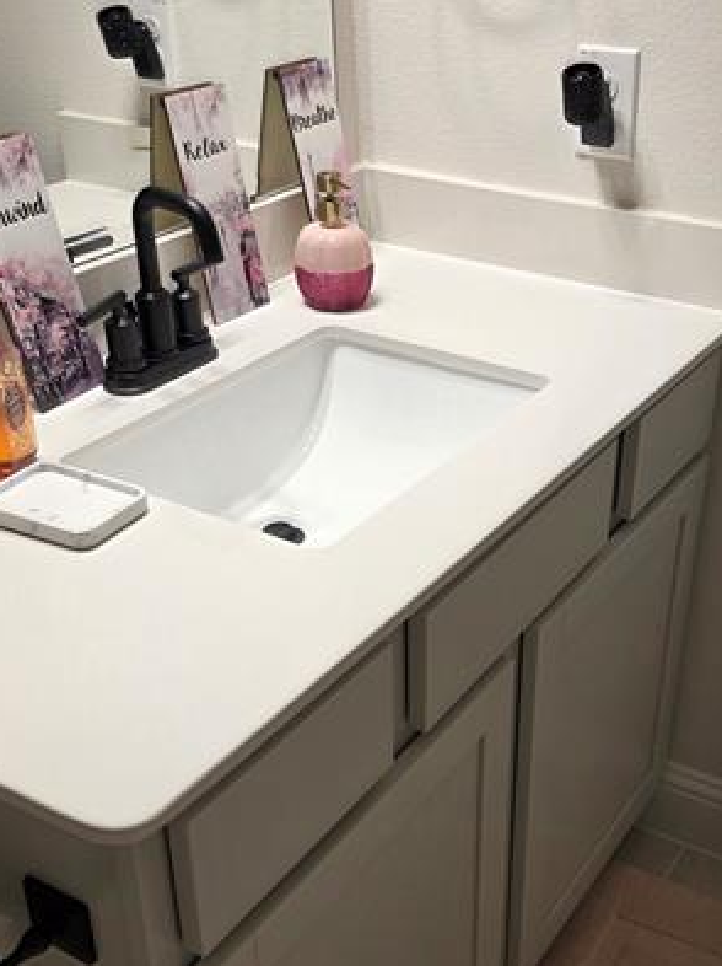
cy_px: 624
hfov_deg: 31.8
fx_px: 1253
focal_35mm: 45
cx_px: 496
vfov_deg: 41.7
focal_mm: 6.25
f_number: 1.7
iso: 160
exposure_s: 1/120
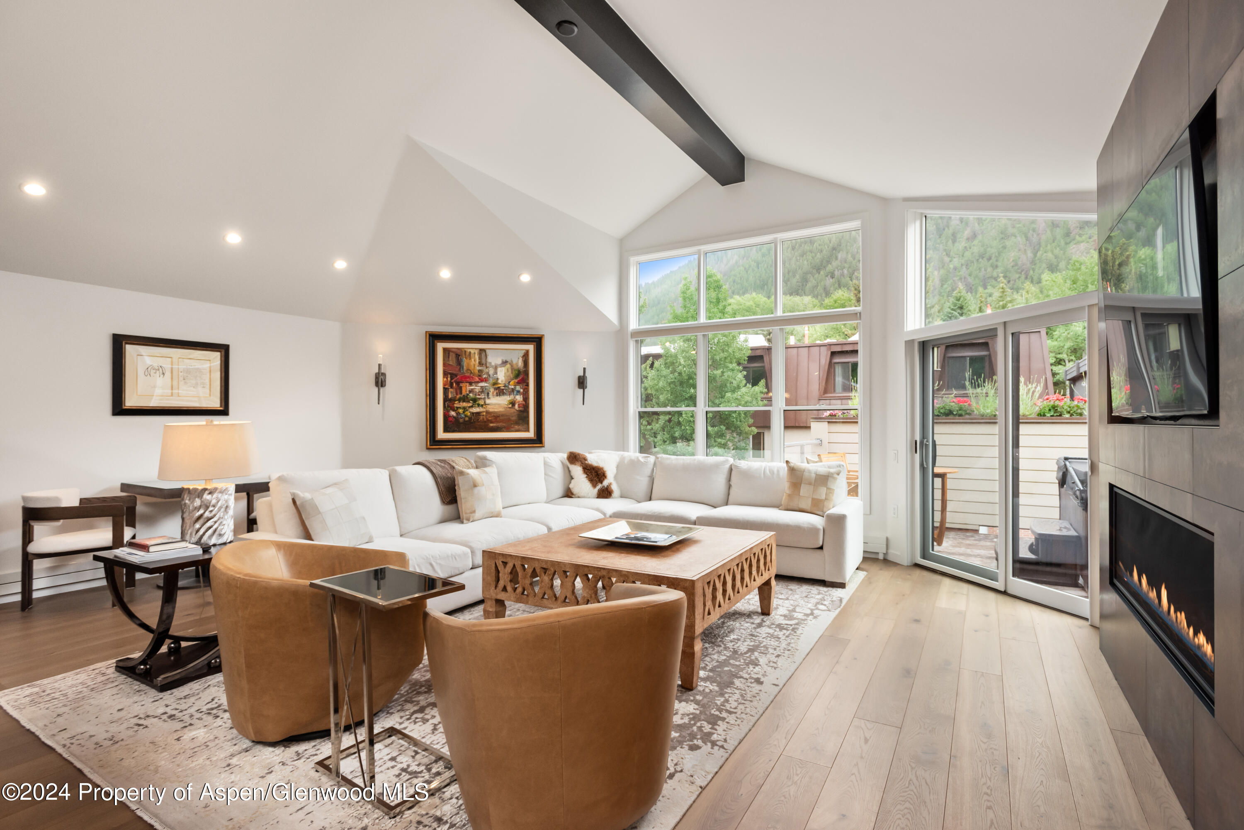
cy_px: 415
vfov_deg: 64.6
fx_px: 657
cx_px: 622
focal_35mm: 19
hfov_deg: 86.9
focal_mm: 19
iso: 1600
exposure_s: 1/160
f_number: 7.1
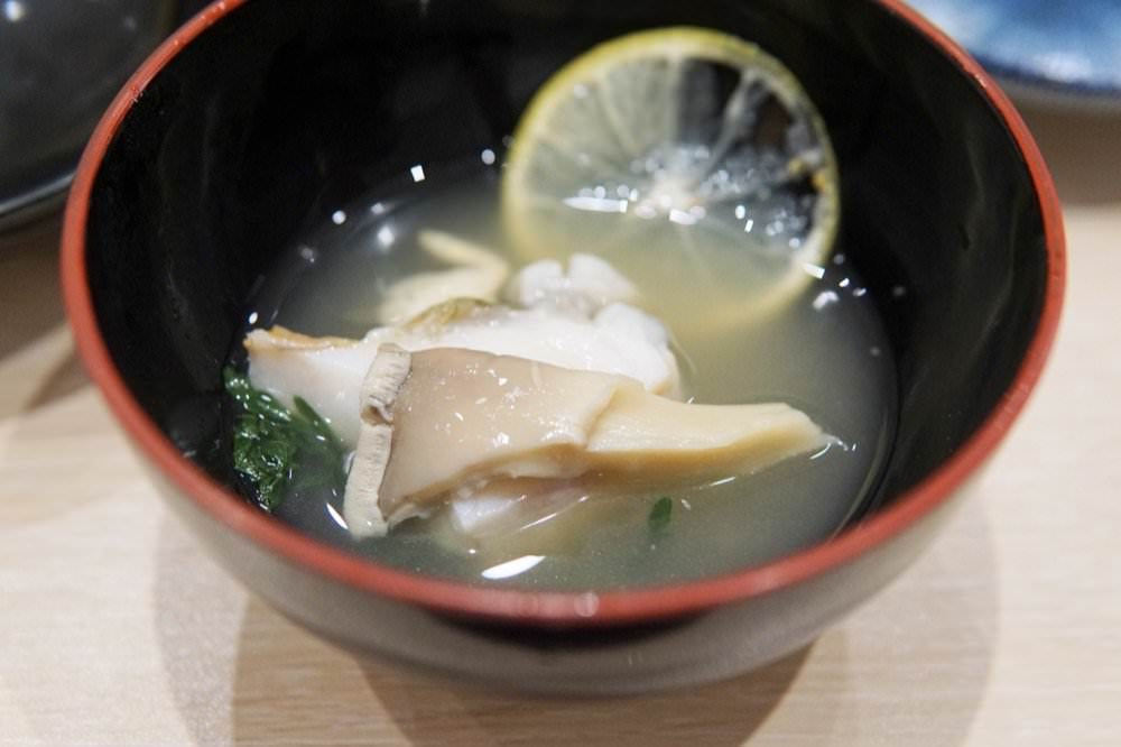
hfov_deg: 43.6
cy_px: 374
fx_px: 1401
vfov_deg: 29.8
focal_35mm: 45
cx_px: 560
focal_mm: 30
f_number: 2.8
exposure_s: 1/160
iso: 1600
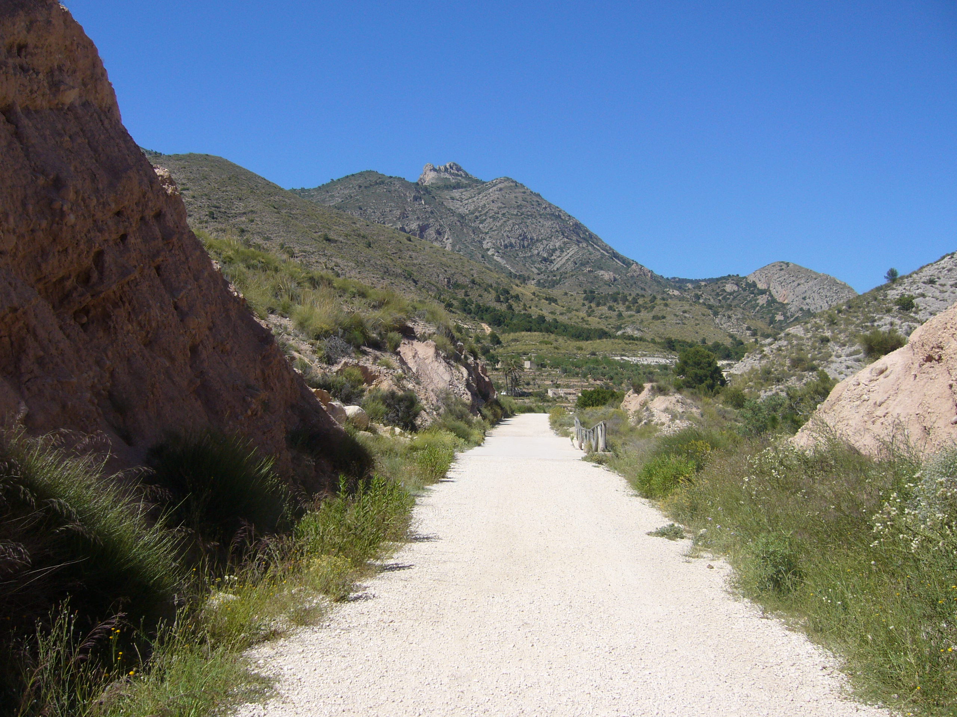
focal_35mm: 35
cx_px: 478
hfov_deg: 52.6
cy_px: 358
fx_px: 968
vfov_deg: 40.7
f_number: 5.6
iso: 80
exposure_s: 1/400
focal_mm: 5.8
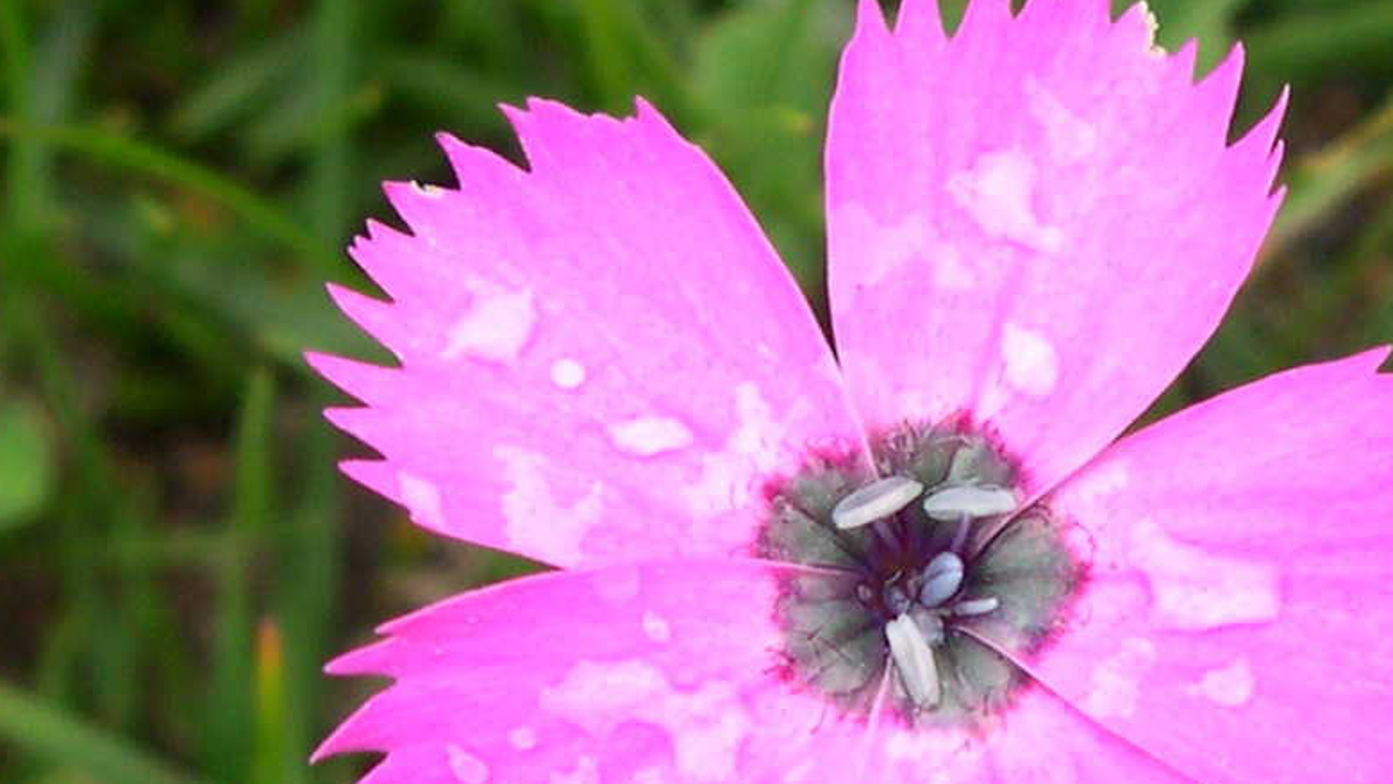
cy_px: 608
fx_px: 2549
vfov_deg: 17.4
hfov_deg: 30.4
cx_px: 911
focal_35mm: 69
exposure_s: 1/139
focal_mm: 8
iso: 100
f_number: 2.8
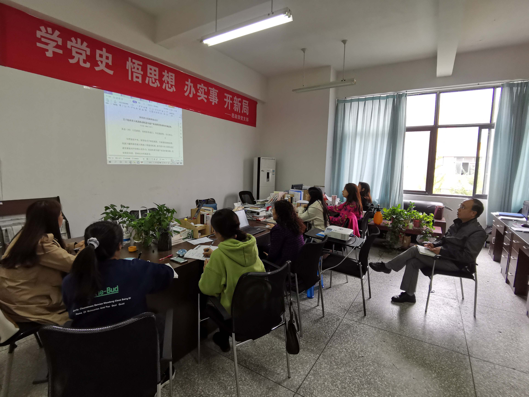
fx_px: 260
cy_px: 198
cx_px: 264
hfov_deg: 91.0
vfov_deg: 74.7
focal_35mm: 17
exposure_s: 1/100
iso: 200
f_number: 2.2
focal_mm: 2.26
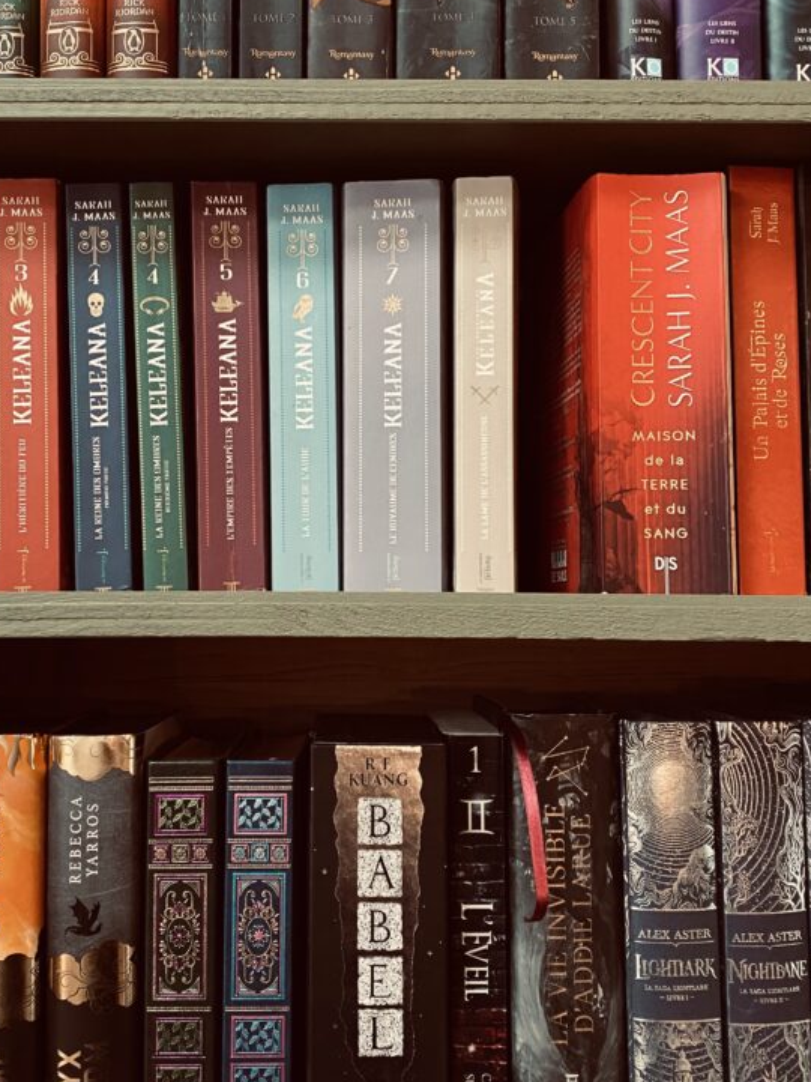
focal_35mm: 37
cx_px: 341
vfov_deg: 50.1
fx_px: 1156
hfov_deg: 38.6
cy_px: 529
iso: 640
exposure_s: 1/31
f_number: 1.8
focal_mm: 4.25
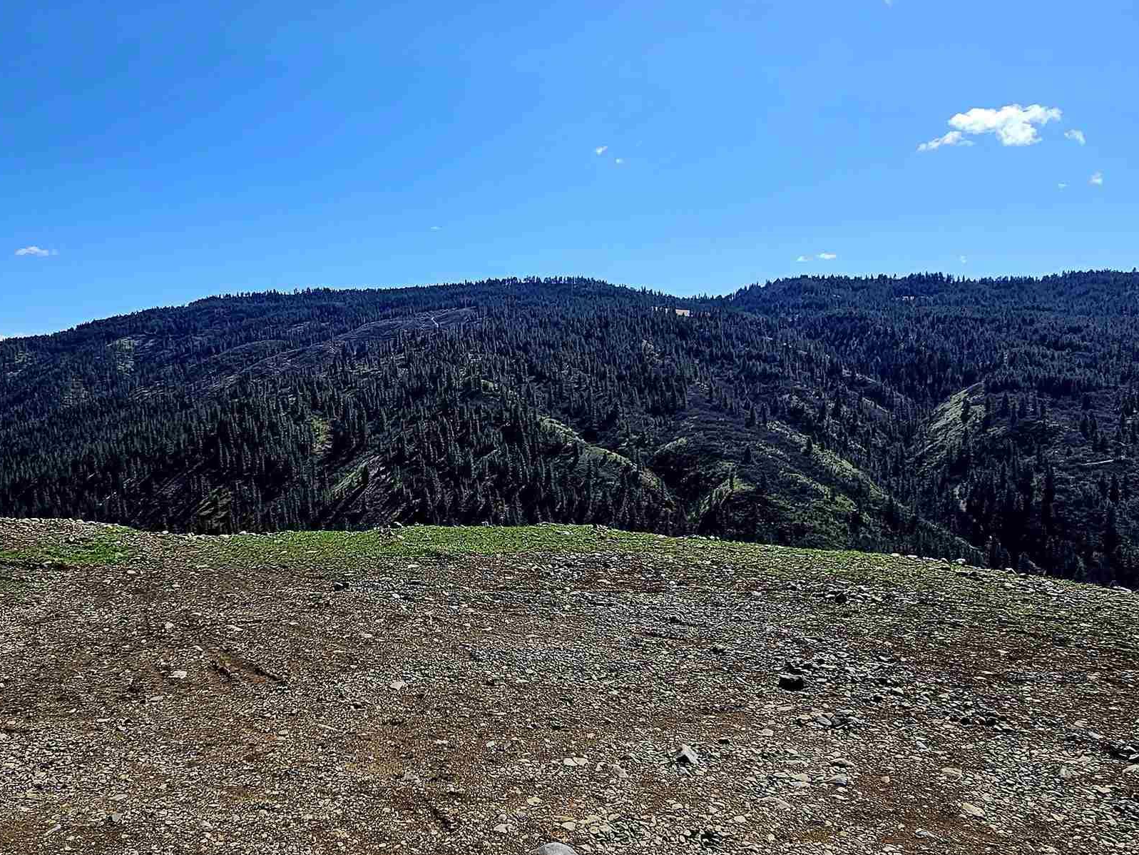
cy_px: 409
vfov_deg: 54.9
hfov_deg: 68.4
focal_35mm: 25
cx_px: 436
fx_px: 823
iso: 50
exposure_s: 1/3333
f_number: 2.2
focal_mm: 2.2
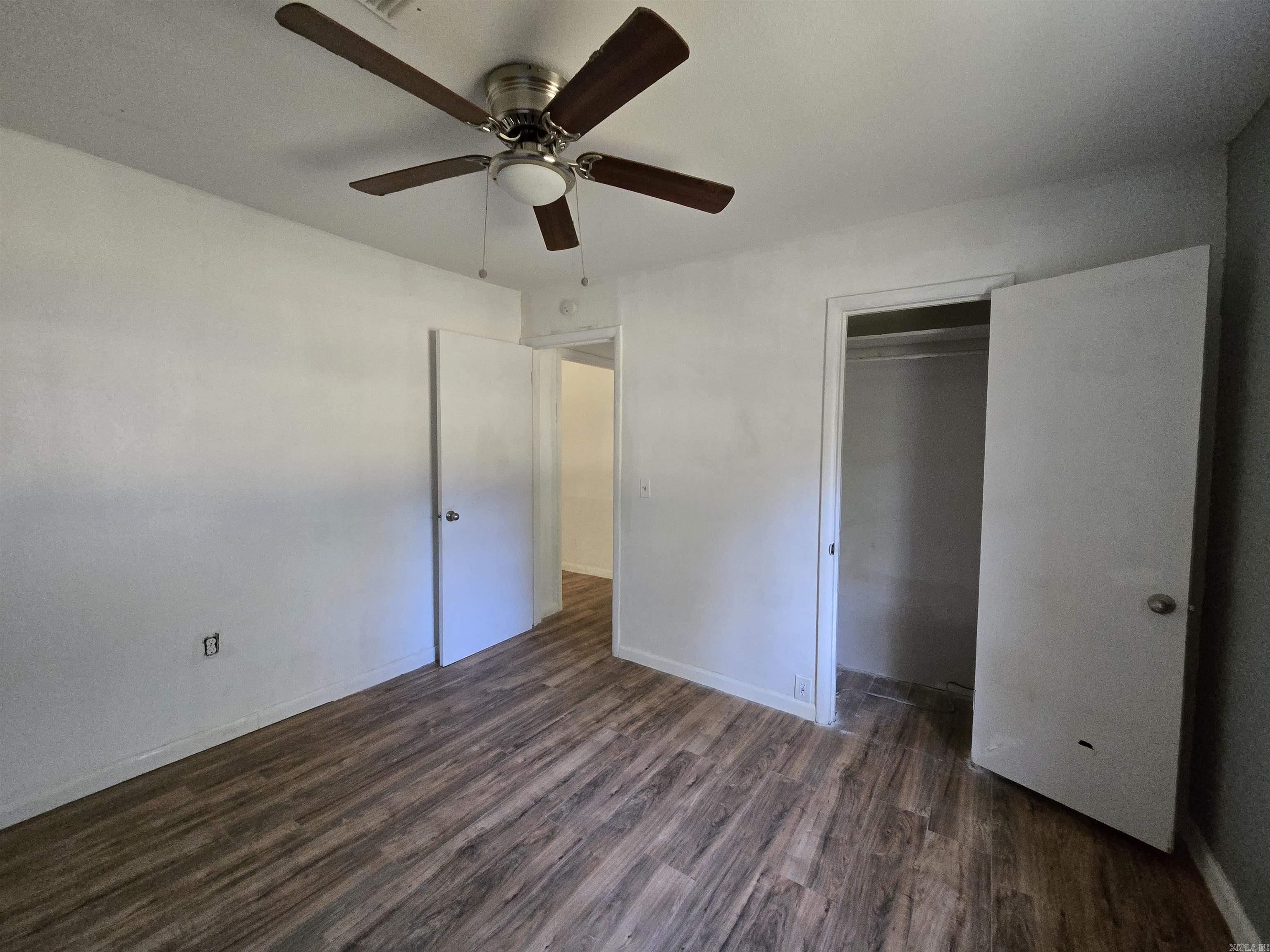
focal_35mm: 13
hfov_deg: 106.2
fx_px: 477
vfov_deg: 89.9
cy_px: 476
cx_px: 635
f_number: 2.2
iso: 1000
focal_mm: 2.2
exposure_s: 1/60
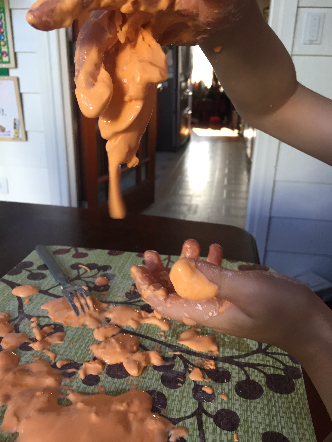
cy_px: 221
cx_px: 166
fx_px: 371
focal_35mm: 29
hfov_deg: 48.2
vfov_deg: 61.7
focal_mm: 4.15
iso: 64
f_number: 2.2
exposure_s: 1/30
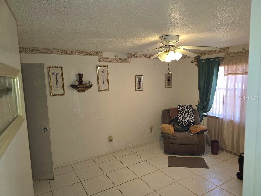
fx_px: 173
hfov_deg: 73.9
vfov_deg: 58.9
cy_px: 98
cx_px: 130
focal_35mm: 23
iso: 80
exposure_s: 1/60.2
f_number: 1.7
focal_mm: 6.3
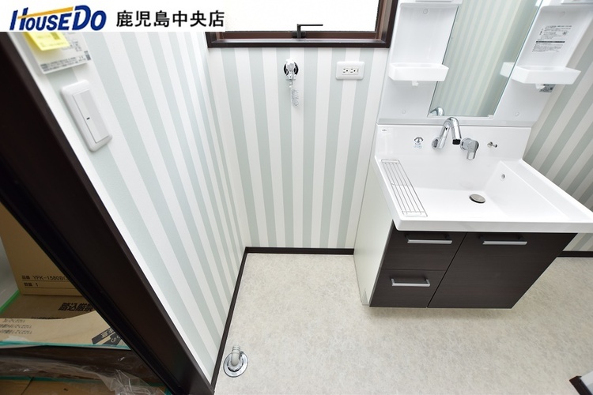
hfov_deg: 100.4
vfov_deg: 77.3
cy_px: 198
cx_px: 296
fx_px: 247
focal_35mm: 15
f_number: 5
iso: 160
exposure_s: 1/60
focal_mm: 10
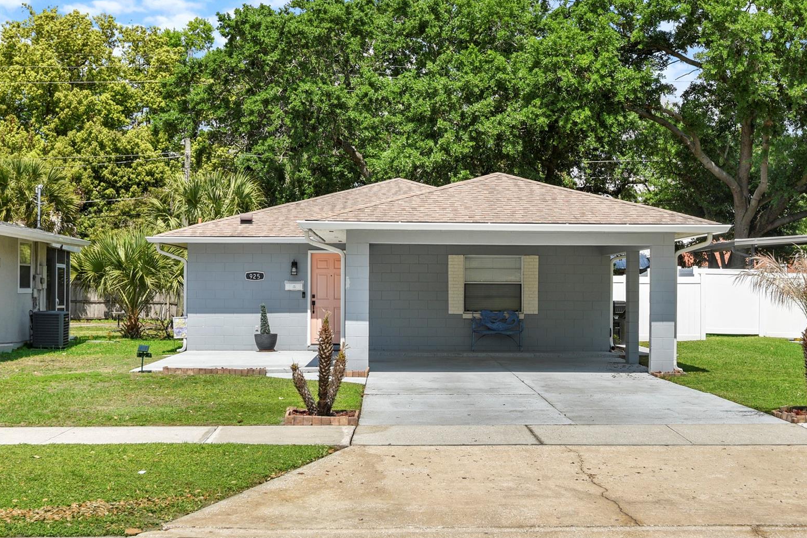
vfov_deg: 36.9
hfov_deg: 53.1
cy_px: 269
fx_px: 807
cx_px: 411
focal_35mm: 36
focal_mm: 35
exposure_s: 1/320
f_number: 8
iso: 250
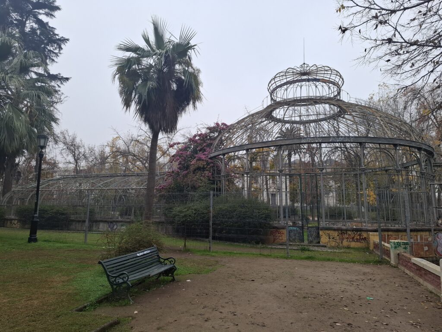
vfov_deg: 58.9
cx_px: 221
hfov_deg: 73.9
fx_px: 294
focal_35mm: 23
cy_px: 166
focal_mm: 5.54
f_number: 1.8
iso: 50
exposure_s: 1/378
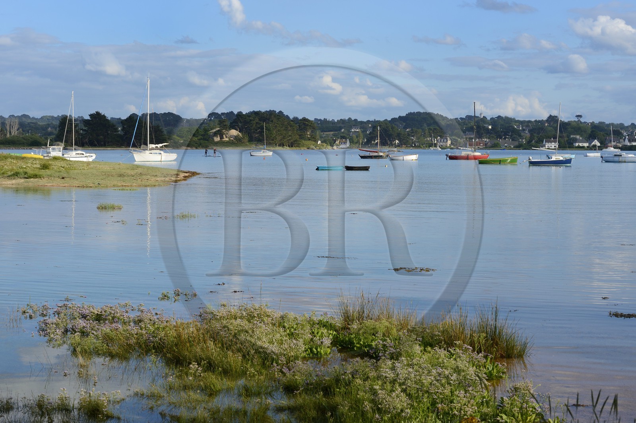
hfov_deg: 28.9
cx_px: 318
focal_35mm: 70
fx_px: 1236
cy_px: 212
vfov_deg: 19.4
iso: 200
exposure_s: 1/250
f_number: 11
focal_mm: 70
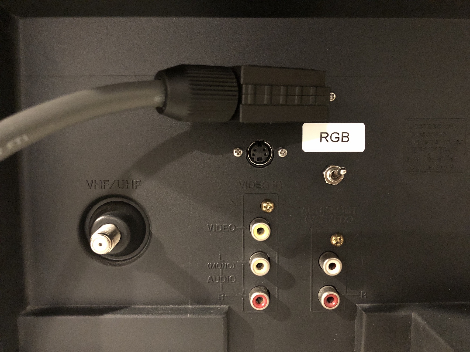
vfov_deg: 49.7
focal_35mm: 28
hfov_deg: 63.4
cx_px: 235
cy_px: 176
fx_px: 380
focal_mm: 4
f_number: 1.8
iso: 320
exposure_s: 1/4
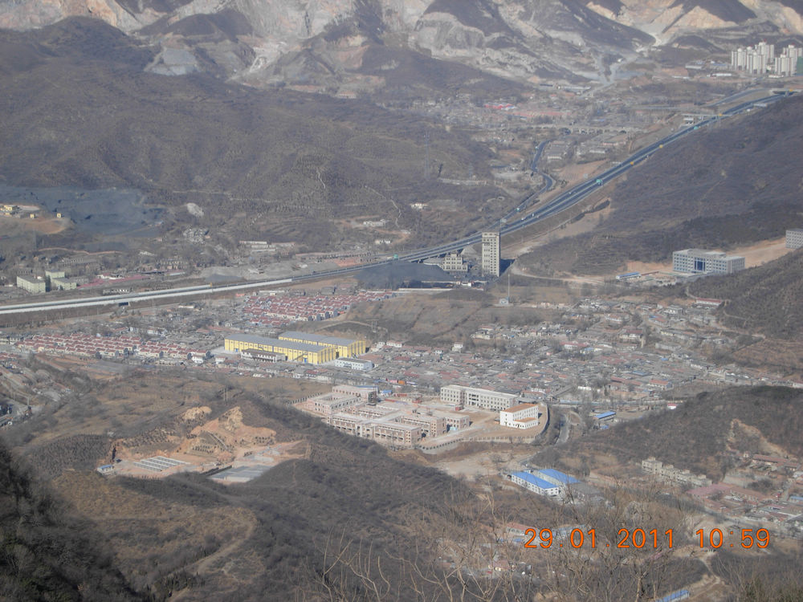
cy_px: 301
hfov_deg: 15.6
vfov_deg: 11.8
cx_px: 402
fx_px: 2923
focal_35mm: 126
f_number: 6.5
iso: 50
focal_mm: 26.3
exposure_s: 1/373
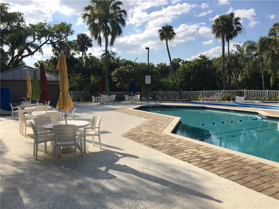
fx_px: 234
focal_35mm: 29
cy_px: 104
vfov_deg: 48.2
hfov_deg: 61.7
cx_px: 140
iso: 25
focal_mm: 4.15
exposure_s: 1/1374
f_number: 2.2
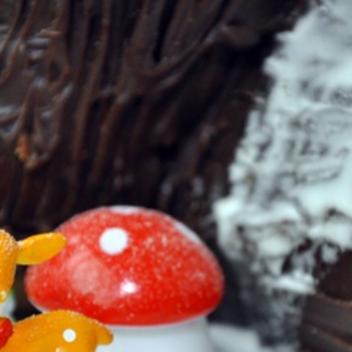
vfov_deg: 4.9
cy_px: 269
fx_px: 4074
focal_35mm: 354
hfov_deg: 4.9
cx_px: 170
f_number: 5.6
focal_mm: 105
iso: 640
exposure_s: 1/125
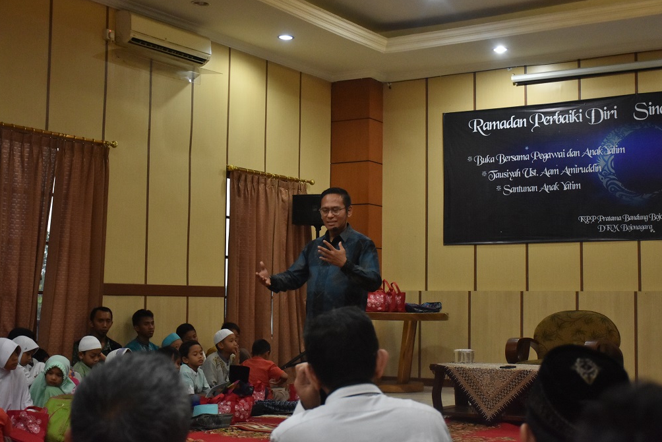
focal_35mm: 54
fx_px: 984
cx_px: 328
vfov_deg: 25.3
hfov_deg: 37.2
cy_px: 218
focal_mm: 35
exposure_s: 1/80
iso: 2000
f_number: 4.5
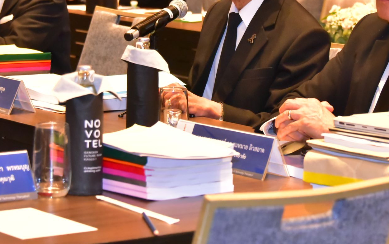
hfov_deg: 13.2
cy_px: 42
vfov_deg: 8.2
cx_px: 238
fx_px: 1686
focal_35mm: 159
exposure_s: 1/200
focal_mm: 78
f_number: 5.6
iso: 10000
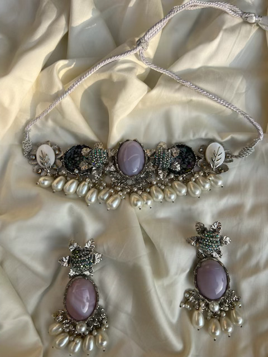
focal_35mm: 26
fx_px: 268
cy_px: 178
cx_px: 134
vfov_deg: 67.3
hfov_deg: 53.1
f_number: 1.5
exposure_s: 1/1934
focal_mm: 5.7
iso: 50
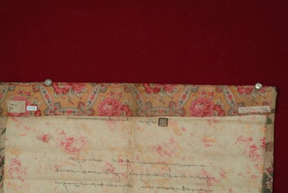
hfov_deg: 23.0
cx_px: 144
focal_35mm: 88
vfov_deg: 15.5
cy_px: 96
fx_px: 709
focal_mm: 59
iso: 160
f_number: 13
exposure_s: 1/20
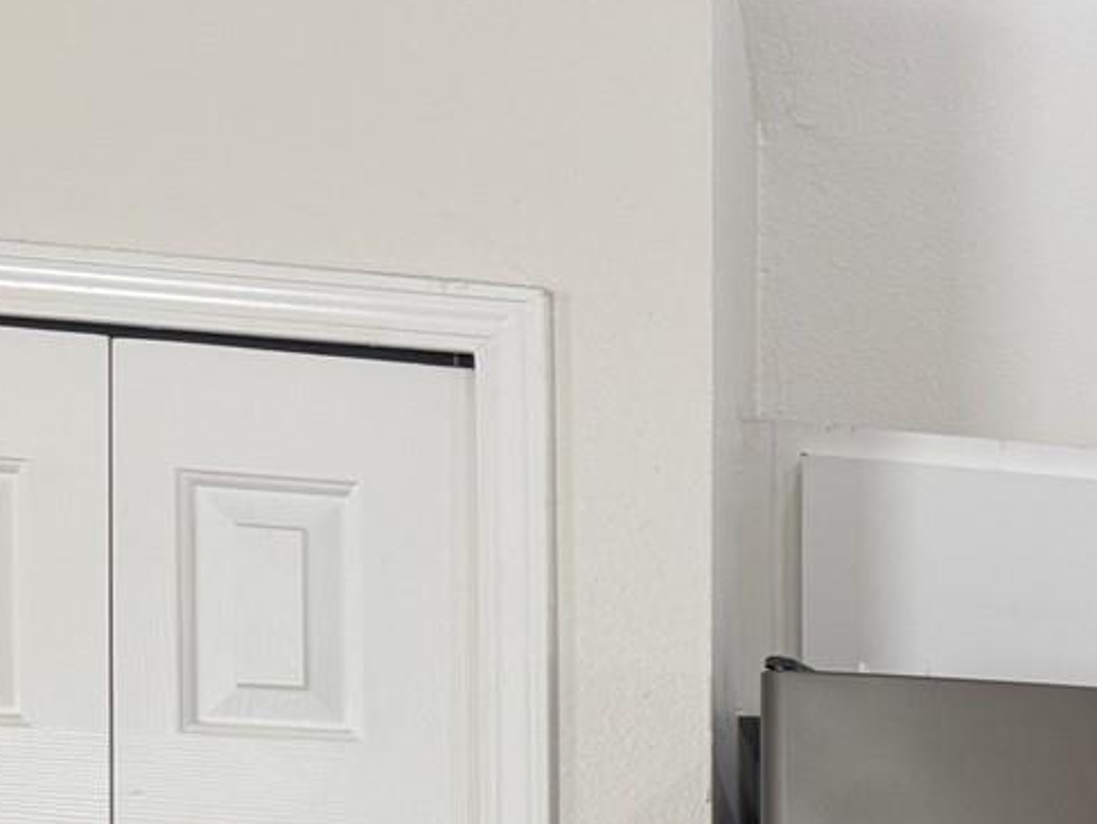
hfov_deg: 20.7
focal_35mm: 79
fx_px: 2505
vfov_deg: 16.9
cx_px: 1682
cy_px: 1233
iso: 125
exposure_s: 1/60
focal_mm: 6.76
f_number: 1.78
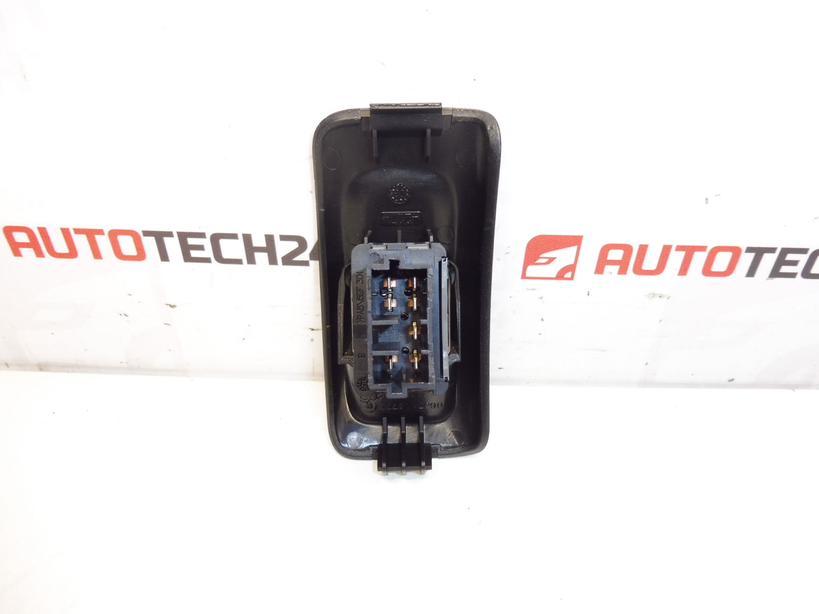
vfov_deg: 56.8
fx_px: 568
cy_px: 307
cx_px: 410
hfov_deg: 71.6
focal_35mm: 24
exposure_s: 1/60
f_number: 3.5
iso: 200
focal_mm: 4.3
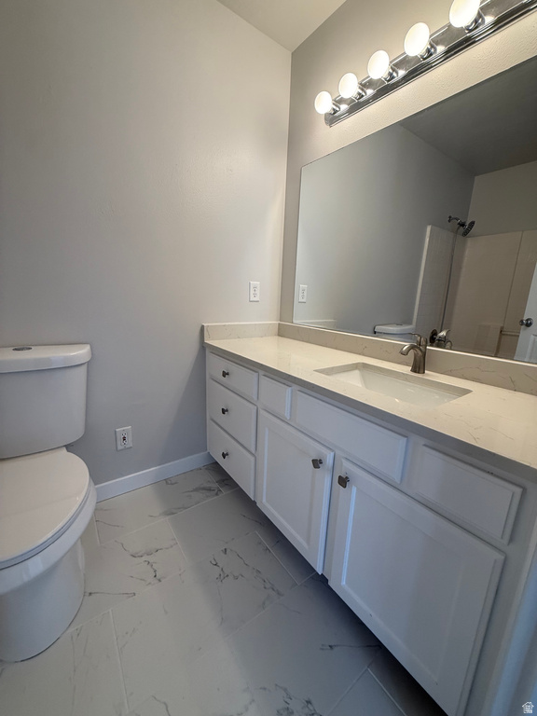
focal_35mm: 14
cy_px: 358
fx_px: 290
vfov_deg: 102.1
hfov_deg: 85.7
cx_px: 268
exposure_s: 1/120
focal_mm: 2.22
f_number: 2.2
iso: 160
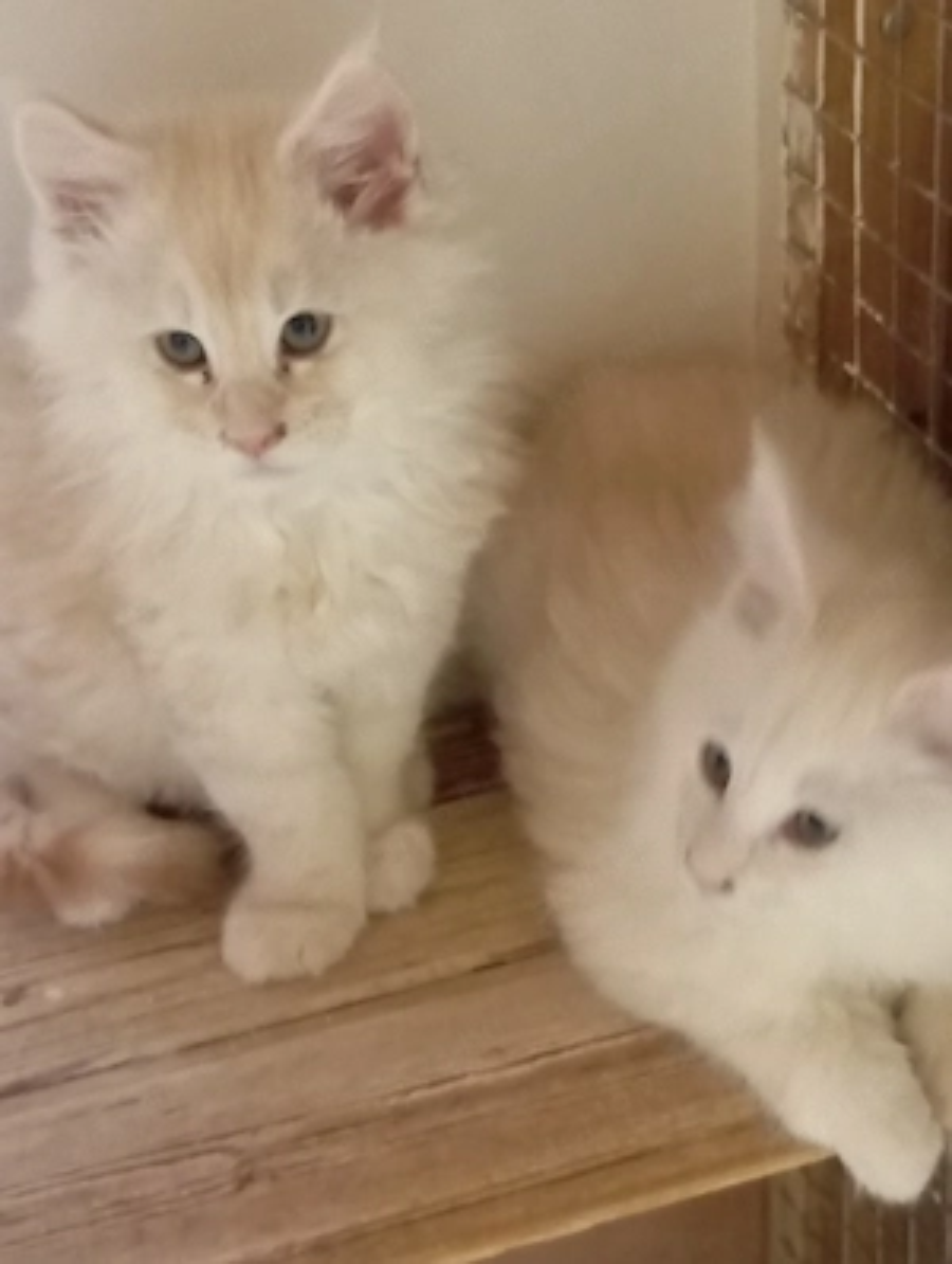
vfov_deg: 63.4
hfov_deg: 49.9
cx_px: 476
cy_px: 632
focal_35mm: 28
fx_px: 1023
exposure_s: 1/16.7
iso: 3003
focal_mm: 4.22
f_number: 1.8
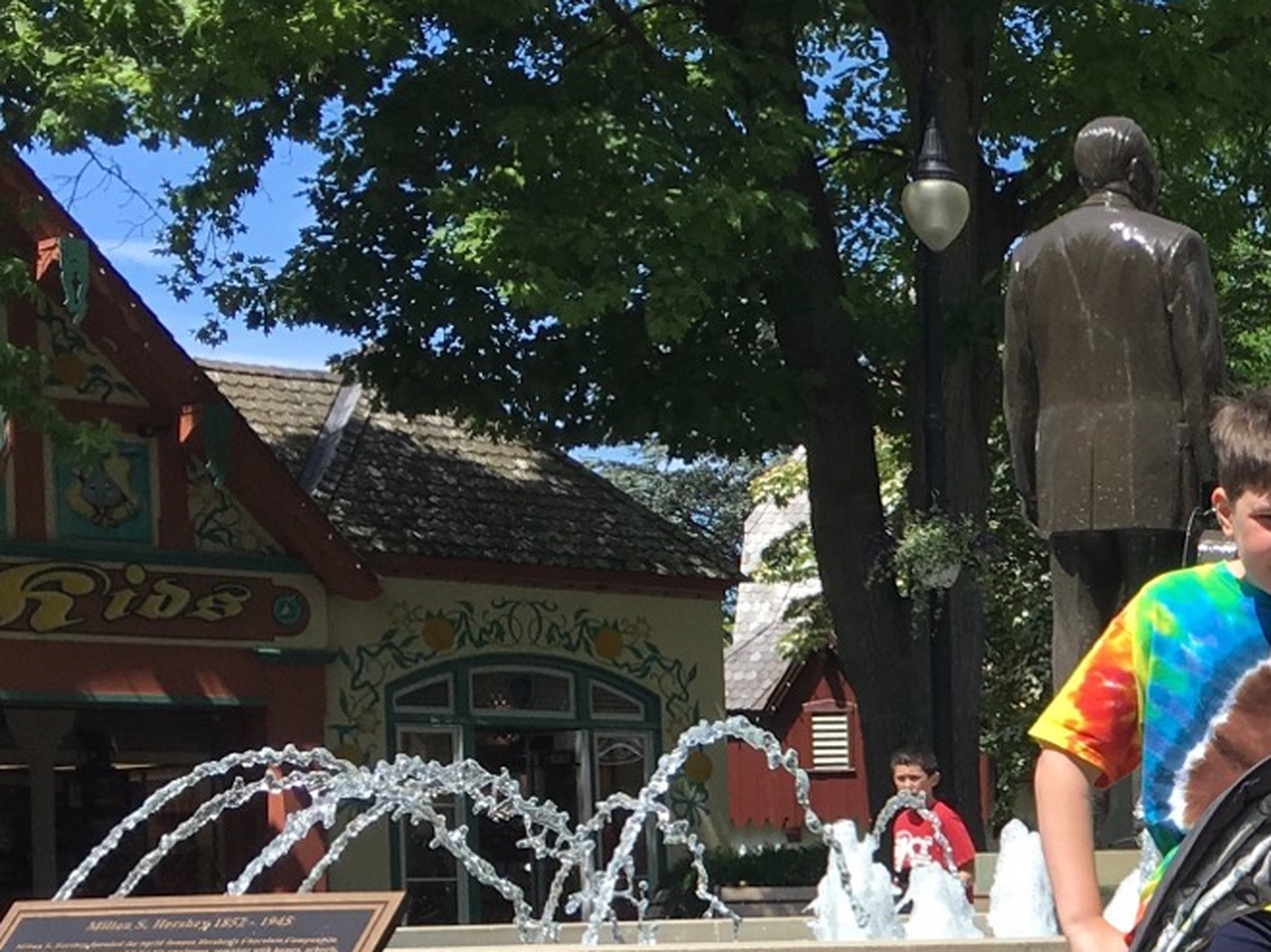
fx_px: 3231
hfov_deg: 20.2
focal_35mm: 88
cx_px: 1695
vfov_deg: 16.4
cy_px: 1000
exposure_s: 1/999
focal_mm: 4.15
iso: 25
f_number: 2.2
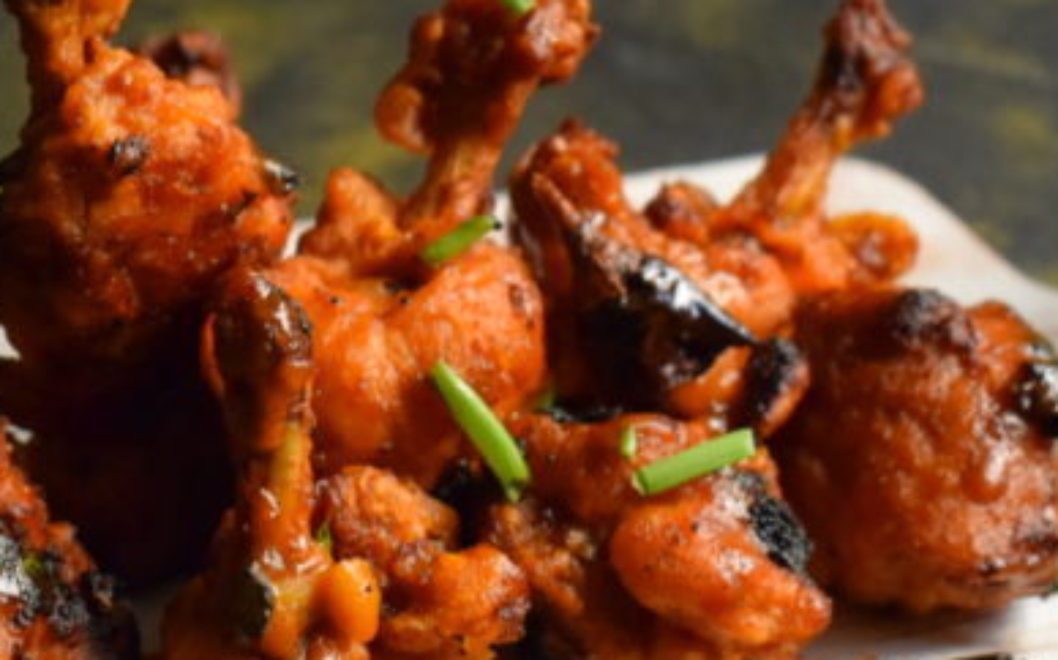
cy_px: 674
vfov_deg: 11.9
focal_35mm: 109
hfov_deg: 19.0
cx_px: 308
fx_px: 3141
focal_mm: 36
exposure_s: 1/25
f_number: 4.8
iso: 3200
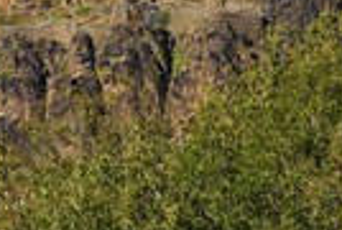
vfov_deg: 3.3
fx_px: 4018
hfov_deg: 4.9
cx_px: -69
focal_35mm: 422
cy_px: 20
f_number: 14
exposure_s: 1/250
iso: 200
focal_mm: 135
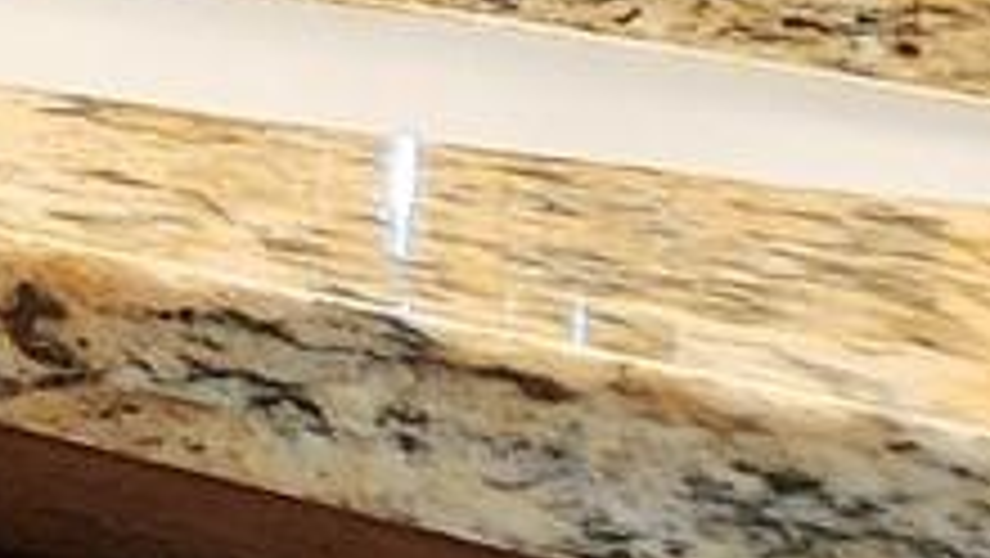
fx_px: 2705
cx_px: -2218
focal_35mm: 103
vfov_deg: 11.0
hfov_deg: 10.5
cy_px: -464
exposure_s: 1/30
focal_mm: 2.2
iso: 320
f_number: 2.2
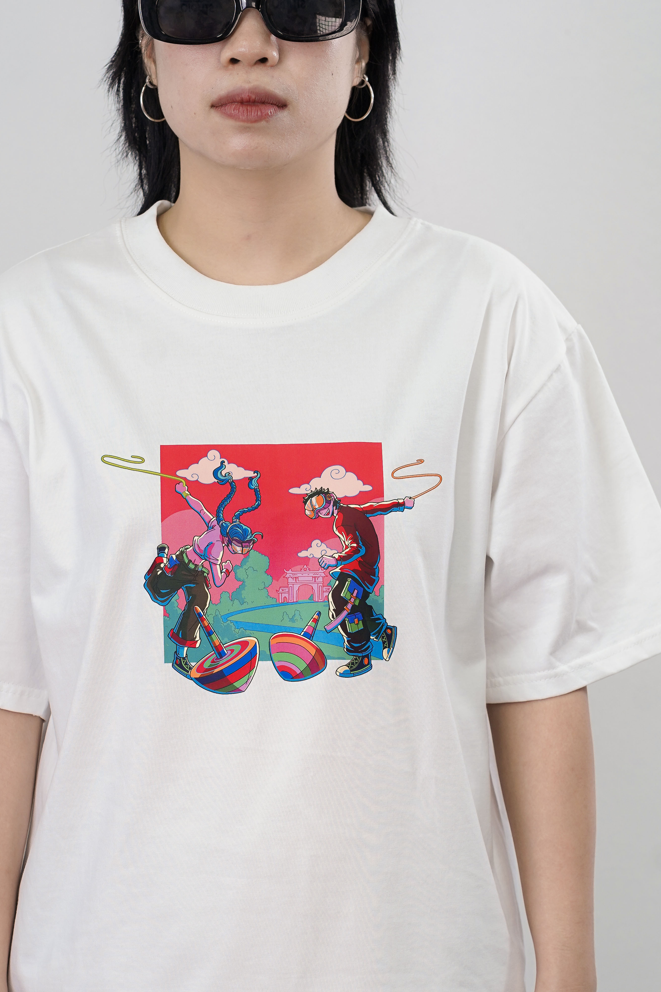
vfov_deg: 16.0
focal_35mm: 128
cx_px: 252
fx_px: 3525
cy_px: 500
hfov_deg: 10.7
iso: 400
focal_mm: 85
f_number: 5
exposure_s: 1/200
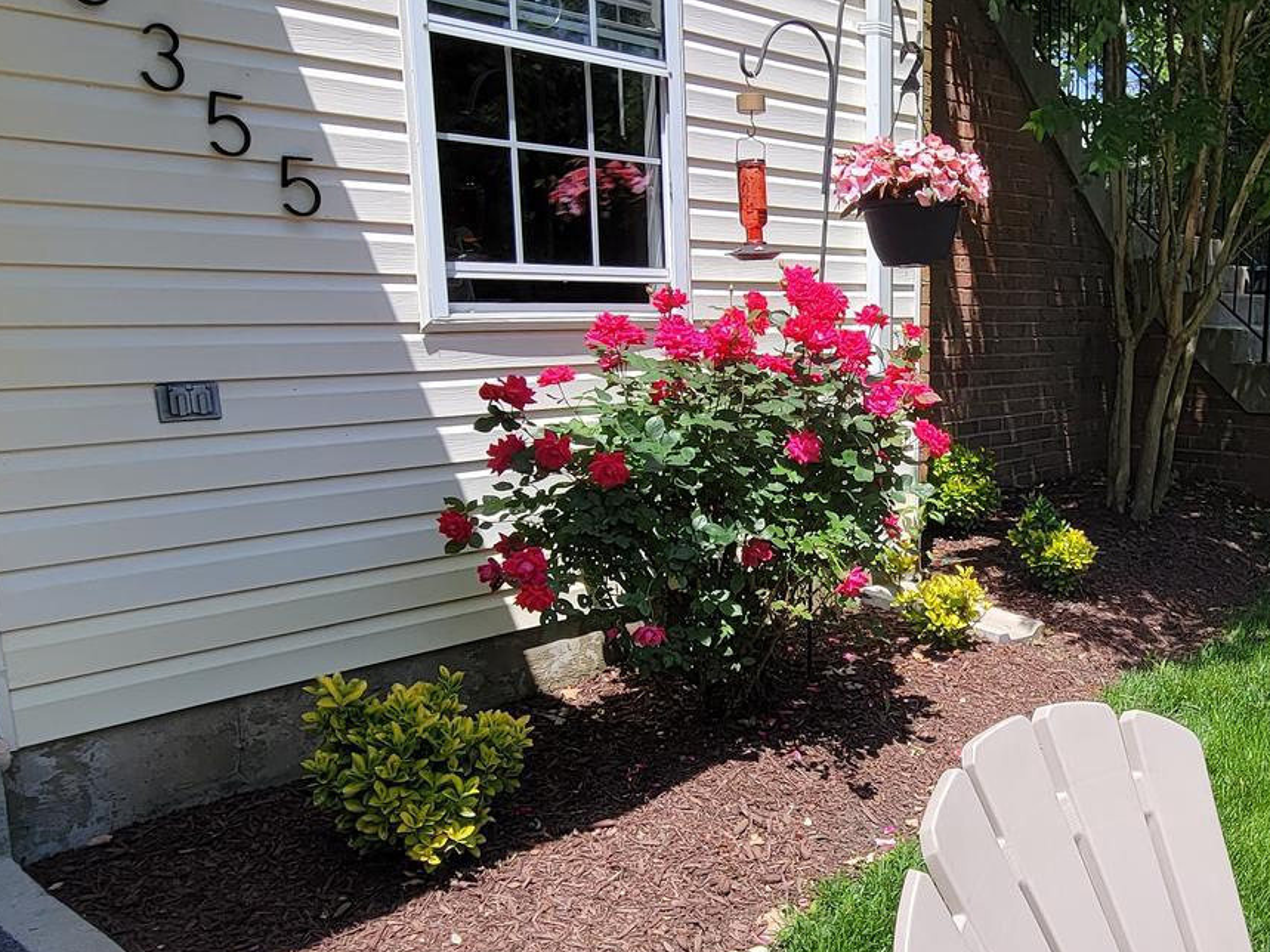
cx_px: 985
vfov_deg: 45.3
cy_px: 543
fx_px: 1137
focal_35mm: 31
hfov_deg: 55.0
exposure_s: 1/1182
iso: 50
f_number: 2.2
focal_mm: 2.2
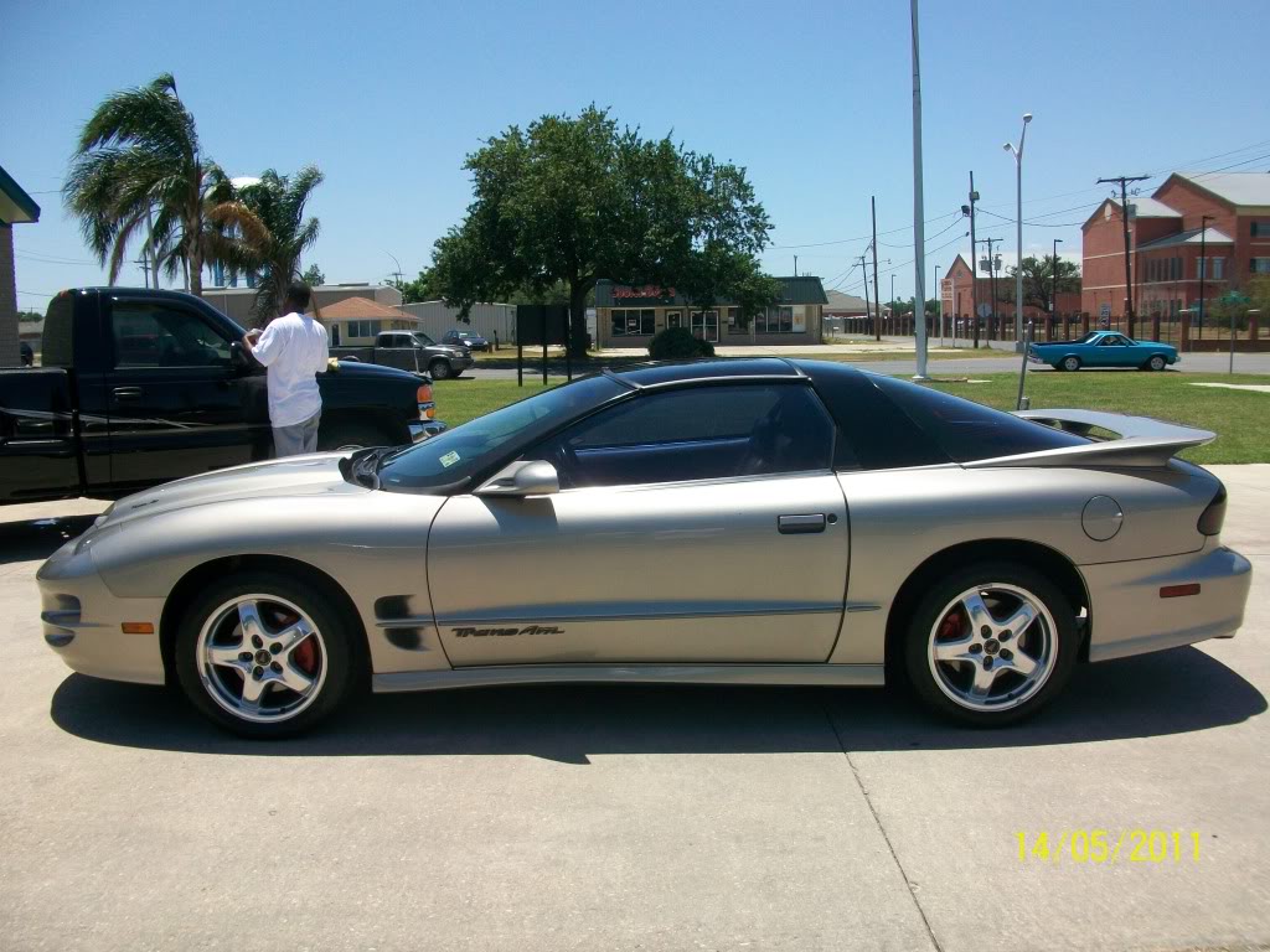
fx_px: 1174
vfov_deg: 44.2
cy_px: 476
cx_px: 635
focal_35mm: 32
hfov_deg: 56.8
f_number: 5.5
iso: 64
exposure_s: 1/400
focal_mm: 5.7
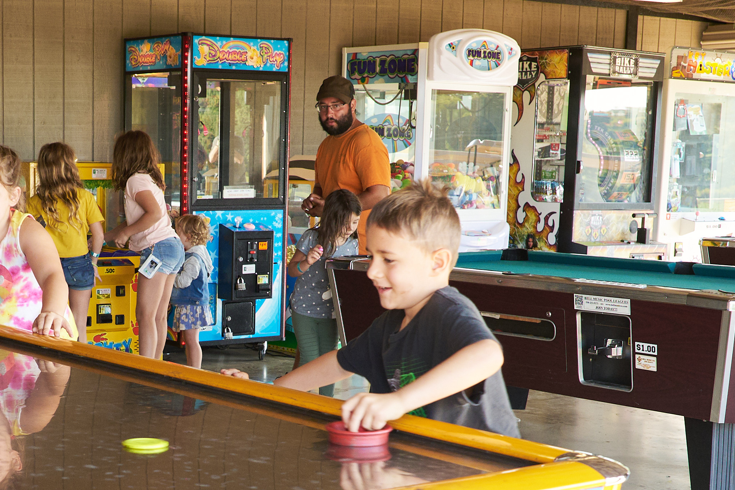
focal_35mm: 69
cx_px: 148
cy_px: 453
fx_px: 1409
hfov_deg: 28.6
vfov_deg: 19.3
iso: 400
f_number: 4
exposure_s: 1/200
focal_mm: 24
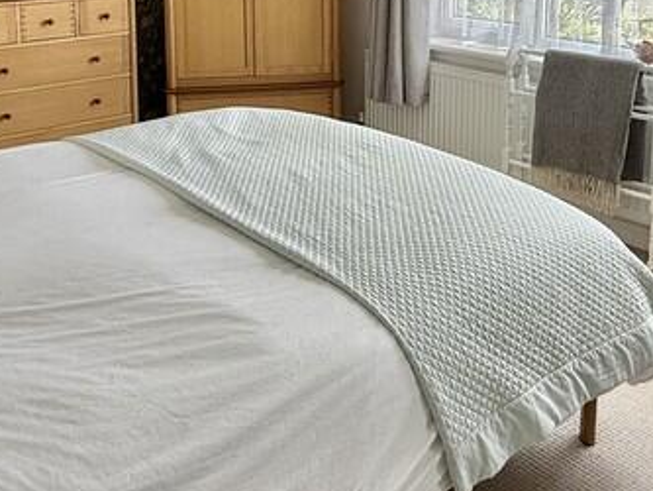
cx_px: 269
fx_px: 811
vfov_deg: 31.7
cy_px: 33
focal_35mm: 43
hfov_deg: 43.7
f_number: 2.2
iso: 50
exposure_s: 1/99
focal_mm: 2.22
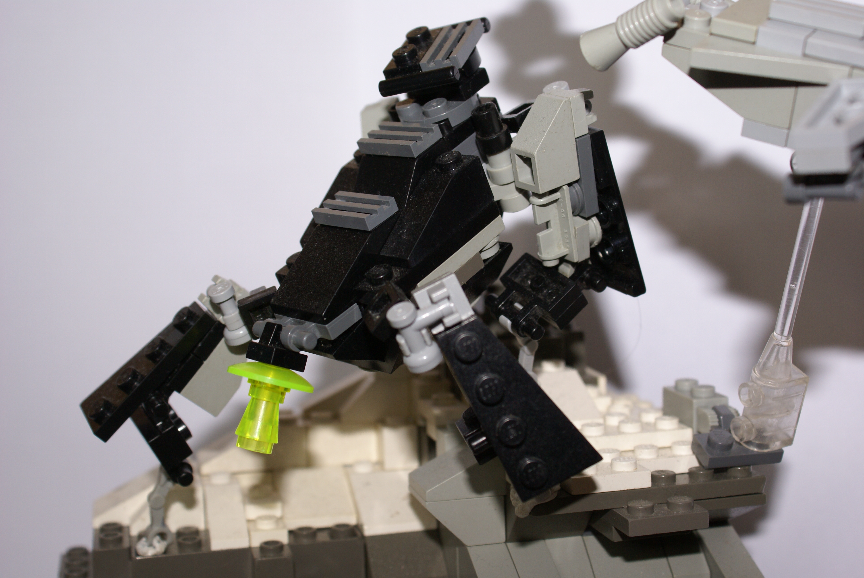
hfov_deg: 37.8
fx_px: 1262
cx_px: 432
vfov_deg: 25.8
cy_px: 289
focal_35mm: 52
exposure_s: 1/60
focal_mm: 35
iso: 400
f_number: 6.3
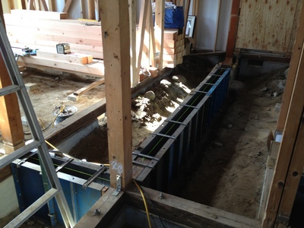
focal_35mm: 35
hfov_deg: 52.6
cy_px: 114
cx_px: 152
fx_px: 307
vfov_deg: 40.7
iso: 50
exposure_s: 1/30
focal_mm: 4.28
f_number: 2.4
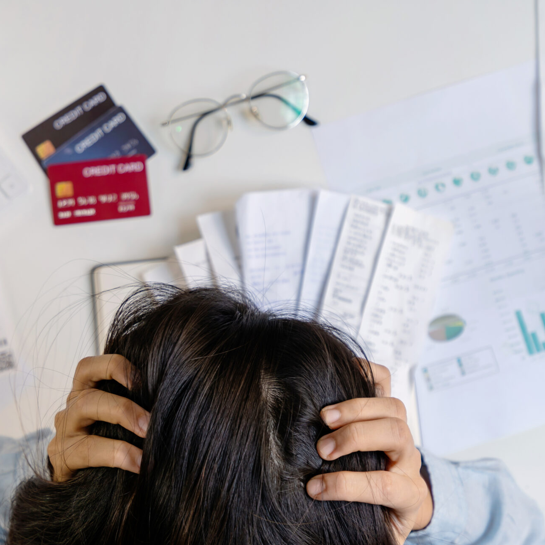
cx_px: 248
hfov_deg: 29.1
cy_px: 283
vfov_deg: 29.1
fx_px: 1051
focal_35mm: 59
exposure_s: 1/25
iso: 250
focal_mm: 35
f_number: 4
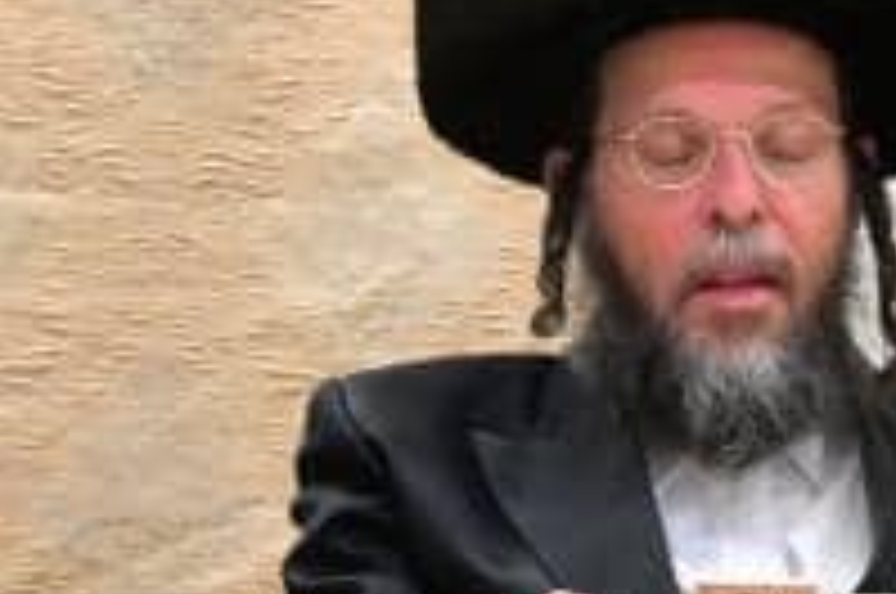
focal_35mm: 928
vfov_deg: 1.5
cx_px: -581
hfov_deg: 2.2
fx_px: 23059
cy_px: -468
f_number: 4
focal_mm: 120
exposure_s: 1/200
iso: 1000
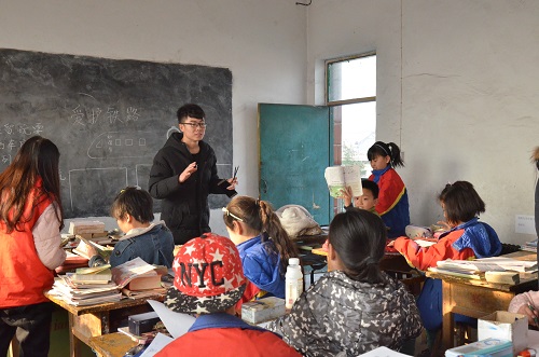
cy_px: 178
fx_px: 583
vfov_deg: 34.1
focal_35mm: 39
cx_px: 270
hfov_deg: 49.6
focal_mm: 26
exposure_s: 1/250
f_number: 8
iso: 3200
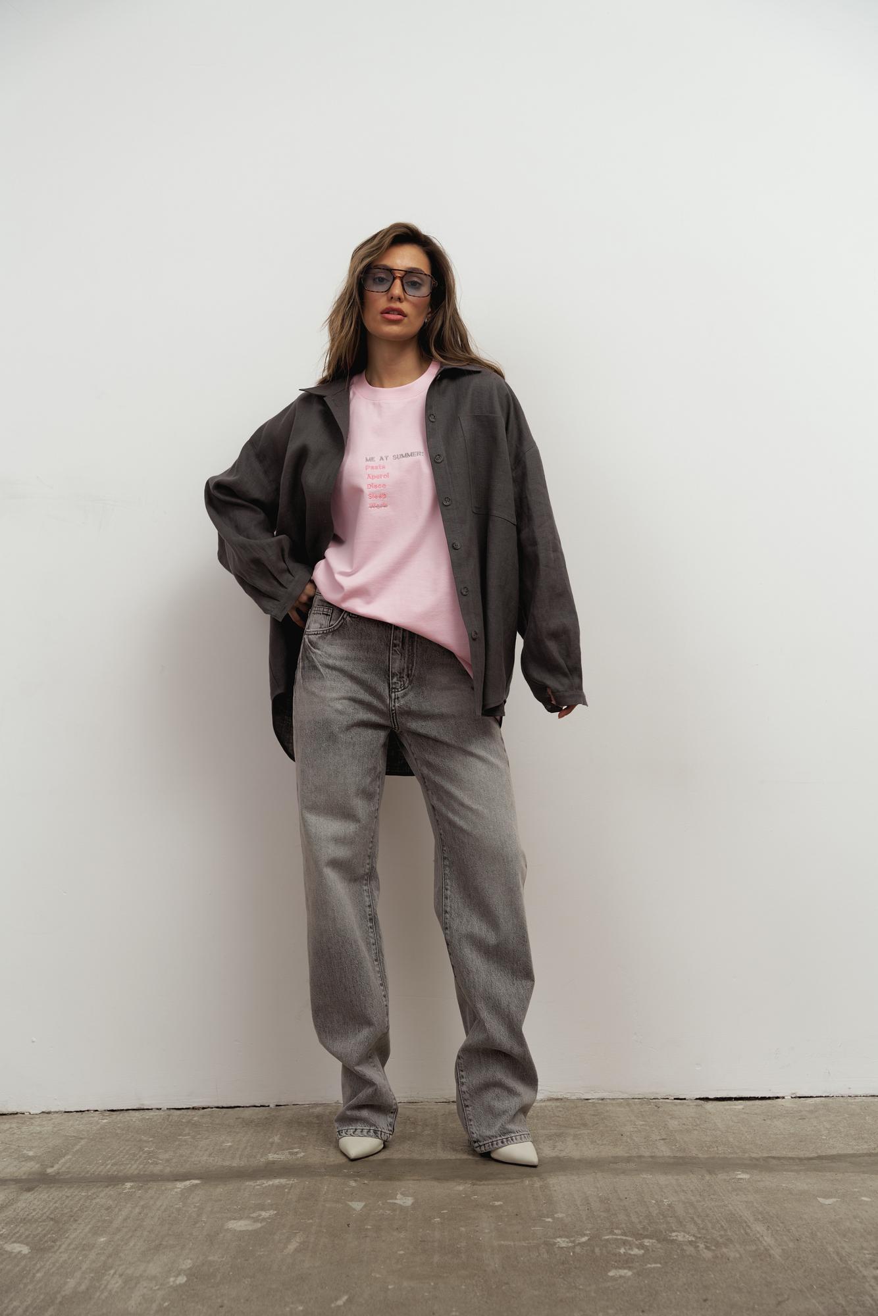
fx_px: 1795
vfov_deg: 40.3
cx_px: 439
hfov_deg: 27.5
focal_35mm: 49
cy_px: 658
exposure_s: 1/125
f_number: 4
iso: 50
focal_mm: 49.1
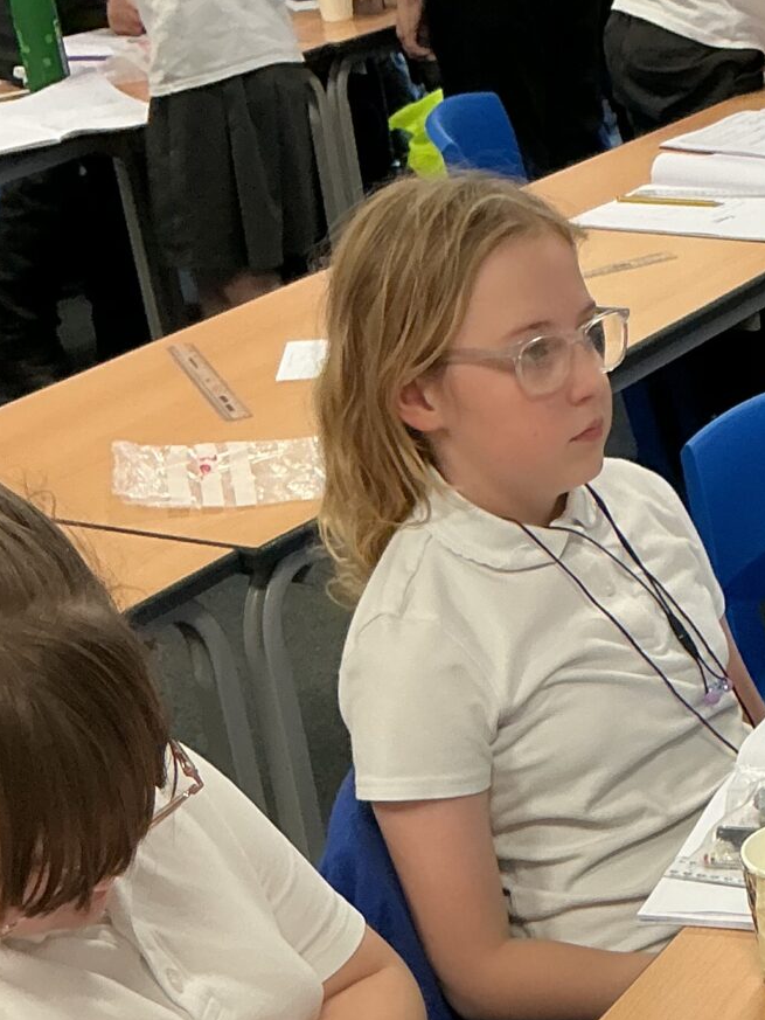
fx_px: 2504
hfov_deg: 16.7
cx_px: 910
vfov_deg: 21.8
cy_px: 1118
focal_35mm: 85
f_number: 1.8
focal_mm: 3
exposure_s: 1/60
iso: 64
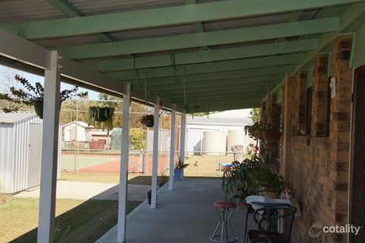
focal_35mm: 40
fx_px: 405
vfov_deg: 33.4
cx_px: 186
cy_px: 121
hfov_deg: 48.5
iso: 100
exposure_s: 1/100
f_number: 9
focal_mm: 26
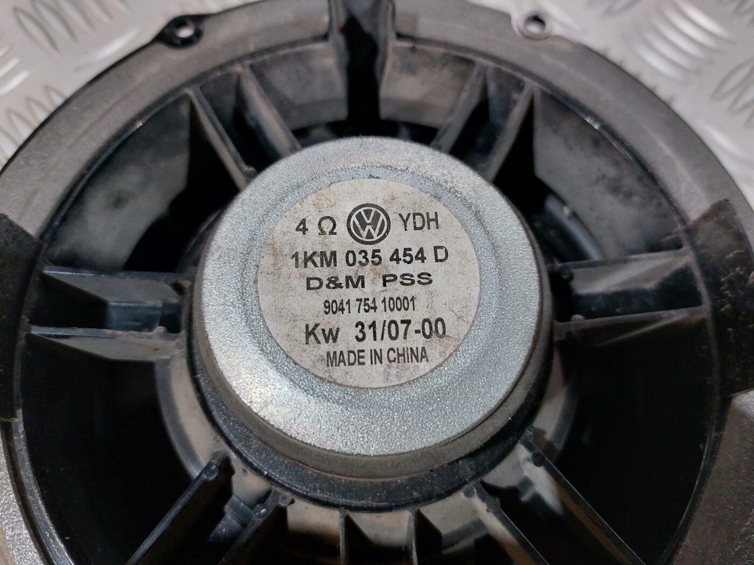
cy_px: 282
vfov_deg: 54.9
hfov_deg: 69.4
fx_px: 545
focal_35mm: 25
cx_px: 377
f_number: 1.8
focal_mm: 5.23
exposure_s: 1/60
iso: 160
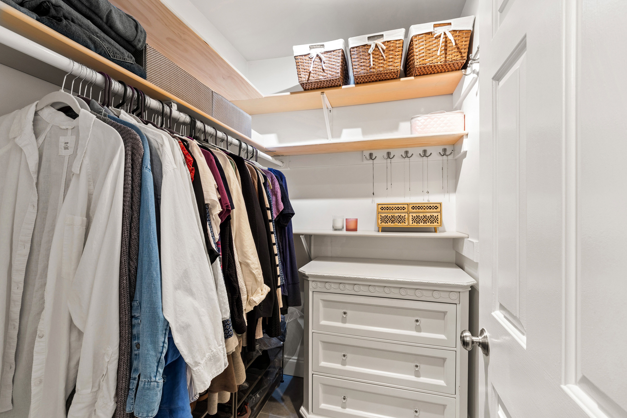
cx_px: 314
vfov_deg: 77.3
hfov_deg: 100.4
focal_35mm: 15
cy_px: 209
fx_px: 261
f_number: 8
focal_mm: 10
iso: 100
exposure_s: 1/2
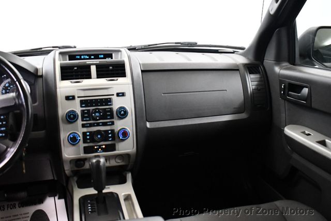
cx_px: 166
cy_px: 110
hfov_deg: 53.1
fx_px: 331
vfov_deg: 36.9
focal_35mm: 36
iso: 3200
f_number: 3.5
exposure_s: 1/60
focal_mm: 18
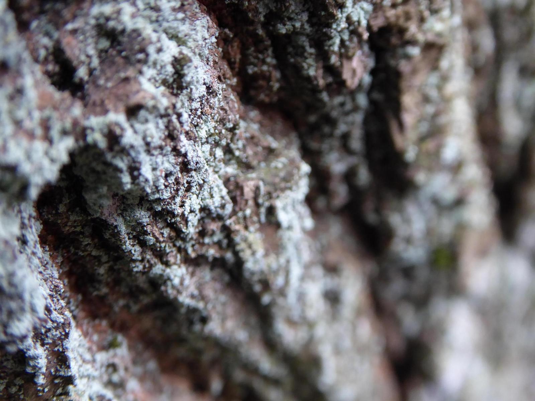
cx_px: 268
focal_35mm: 57
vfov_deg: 25.7
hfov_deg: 33.8
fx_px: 881
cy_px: 200
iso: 400
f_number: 4.2
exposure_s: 1/50
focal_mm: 10.3
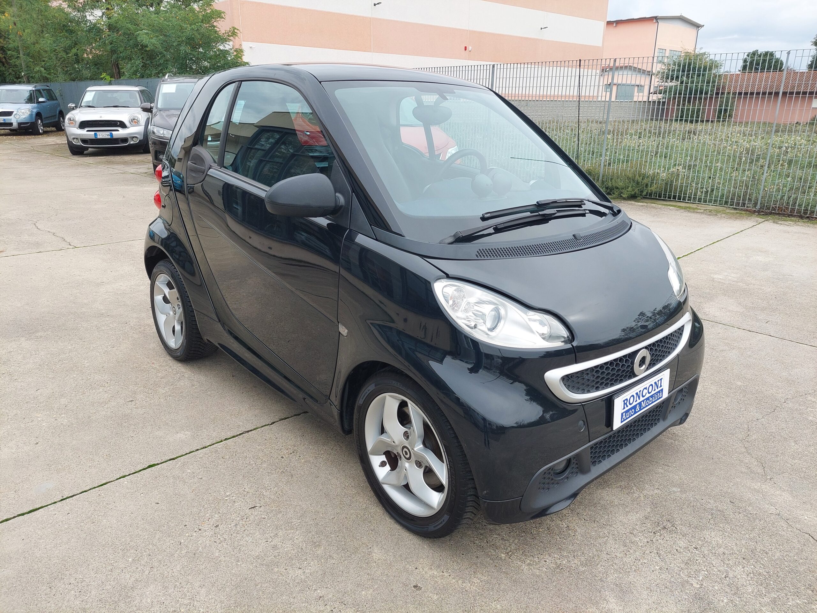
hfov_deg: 69.4
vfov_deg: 54.9
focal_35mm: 25
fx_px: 590
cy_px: 306
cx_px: 408
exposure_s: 1/288
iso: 40
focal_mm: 5.23
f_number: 1.8
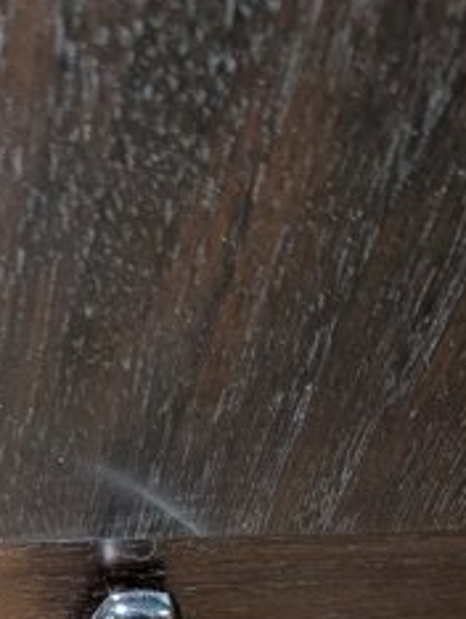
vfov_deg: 23.0
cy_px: 767
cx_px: -189
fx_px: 1380
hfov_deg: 17.6
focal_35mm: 77
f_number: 1.89
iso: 340
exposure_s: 1/25
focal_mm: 5.43
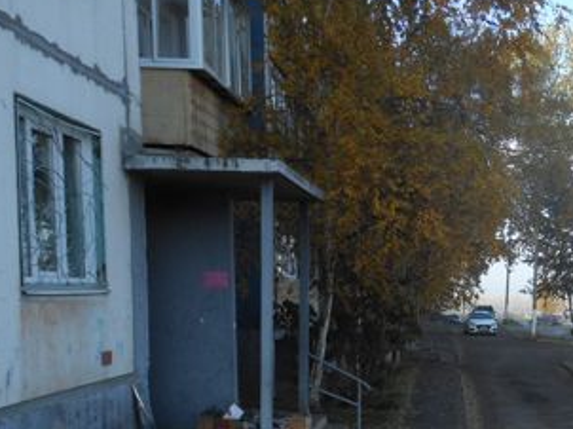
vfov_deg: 27.2
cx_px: 522
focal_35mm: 53
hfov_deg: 34.1
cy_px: 309
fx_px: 877
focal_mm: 4.5
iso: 80
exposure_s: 1/400
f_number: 3.2
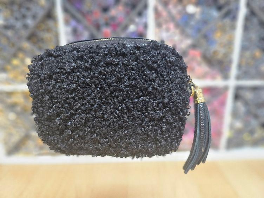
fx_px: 183
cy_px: 99
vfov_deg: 56.8
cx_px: 132
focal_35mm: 24
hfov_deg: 71.6
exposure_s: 1/100
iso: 1000
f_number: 1.8
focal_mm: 5
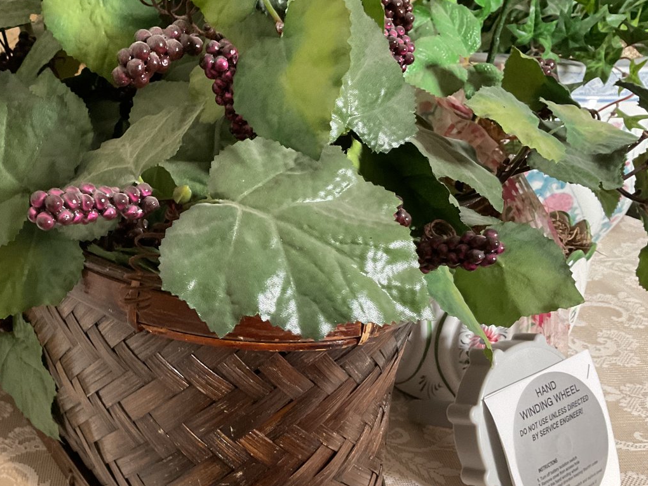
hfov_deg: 42.9
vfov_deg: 33.5
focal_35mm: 43
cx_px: 188
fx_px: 805
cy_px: 275
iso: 250
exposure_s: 1/60
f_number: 1.8
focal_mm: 3
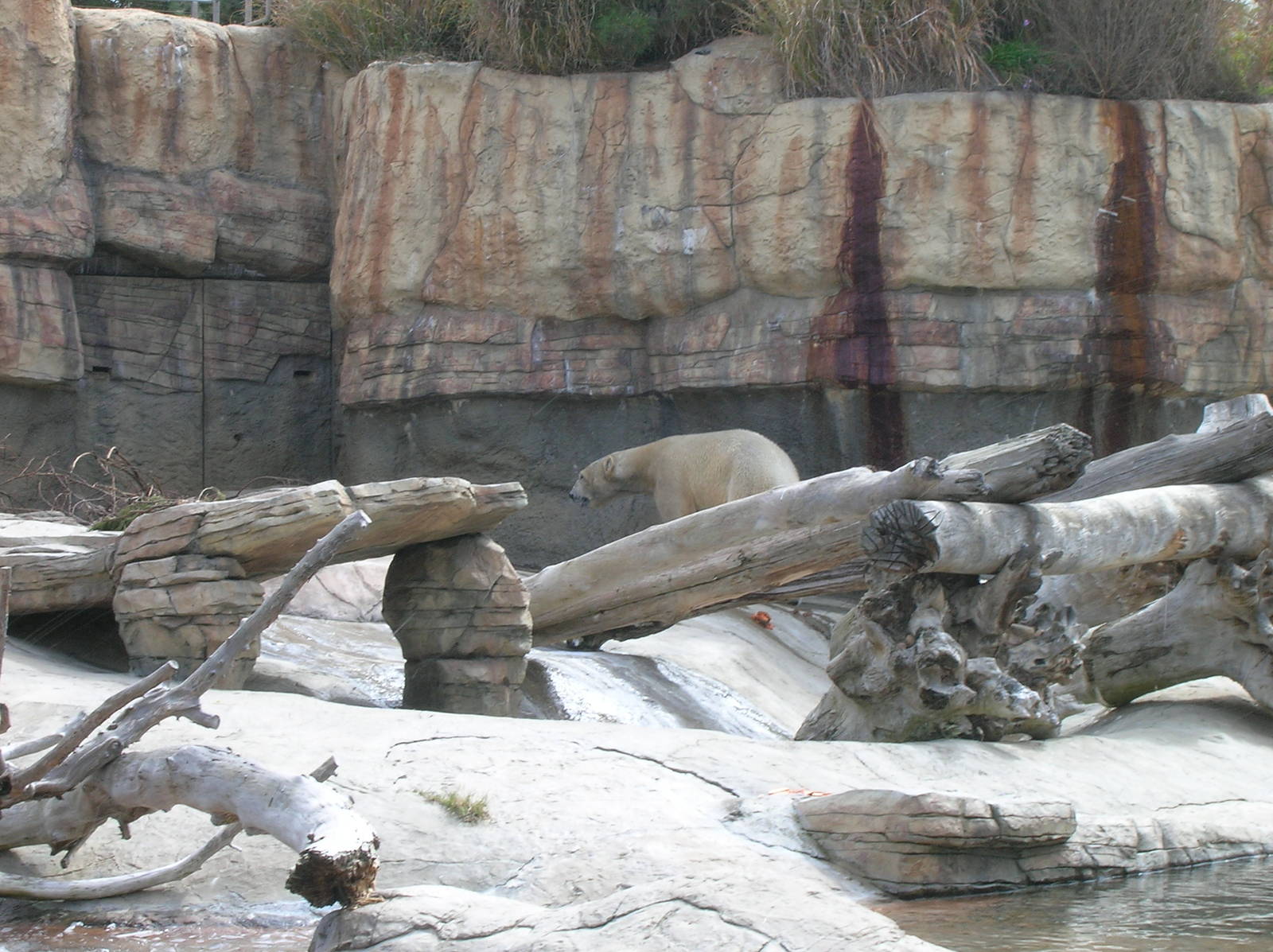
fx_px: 3748
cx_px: 636
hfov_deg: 19.3
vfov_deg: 14.5
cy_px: 476
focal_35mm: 102
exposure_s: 1/39.6
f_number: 8.2
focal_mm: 17.1
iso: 50
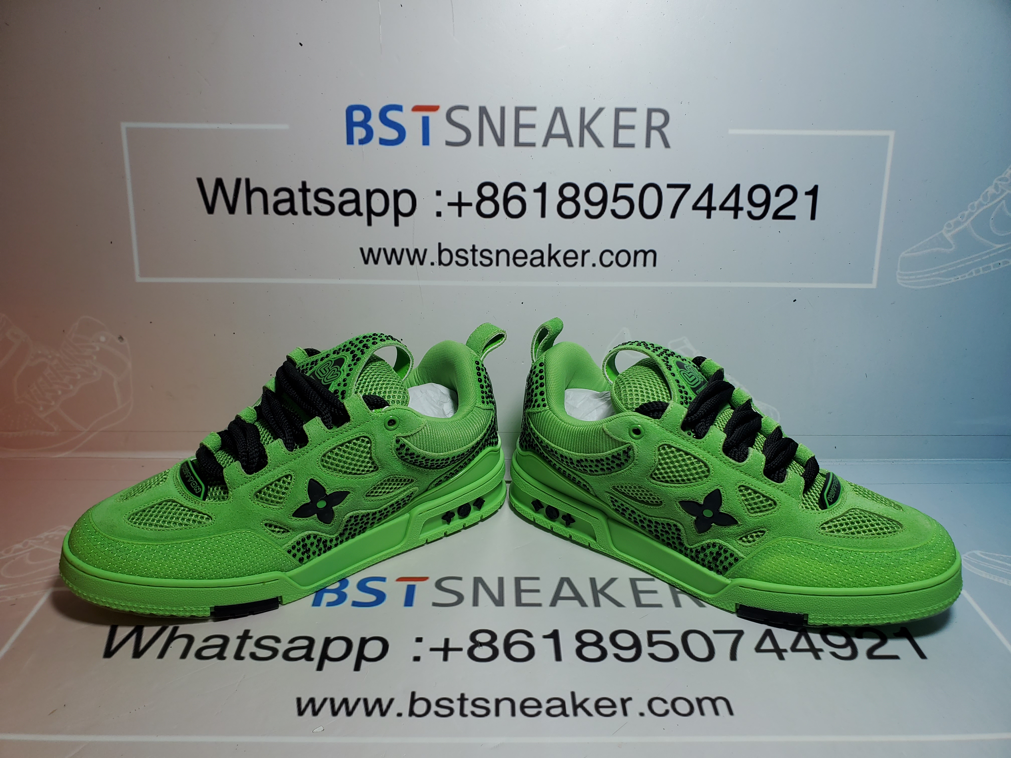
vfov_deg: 53.1
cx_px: 506
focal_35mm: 26
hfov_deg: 67.3
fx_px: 759
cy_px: 379
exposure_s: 1/358
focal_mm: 4.3
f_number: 2.4
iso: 50
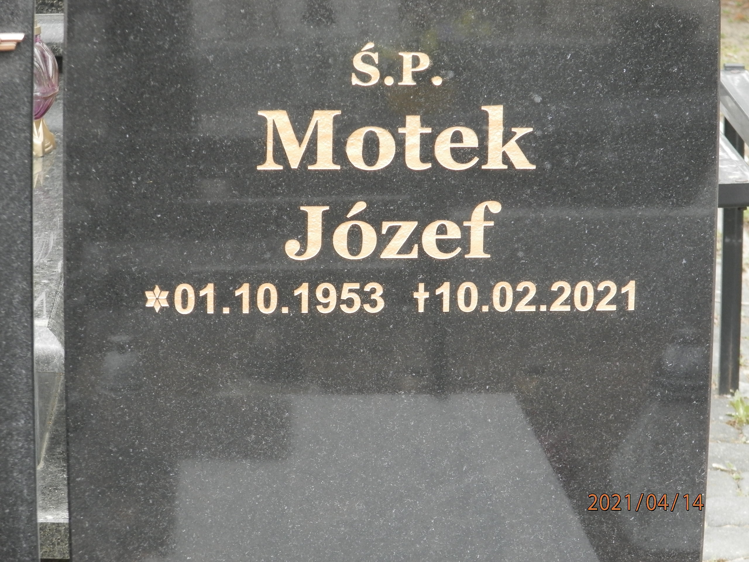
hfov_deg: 12.9
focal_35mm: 153
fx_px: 3311
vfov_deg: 9.7
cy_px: 281
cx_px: 374
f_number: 4.9
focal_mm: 27.4
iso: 200
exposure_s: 1/100
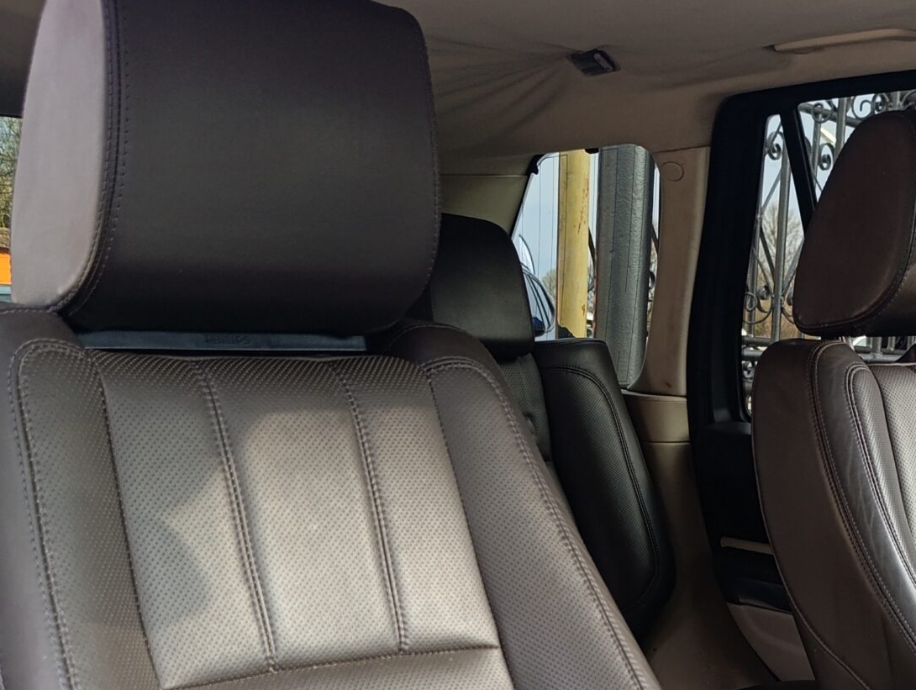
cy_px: 777
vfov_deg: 25.0
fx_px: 1431
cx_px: 687
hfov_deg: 34.7
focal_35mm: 54
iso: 100
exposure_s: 1/100
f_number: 1.6
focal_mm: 6.14
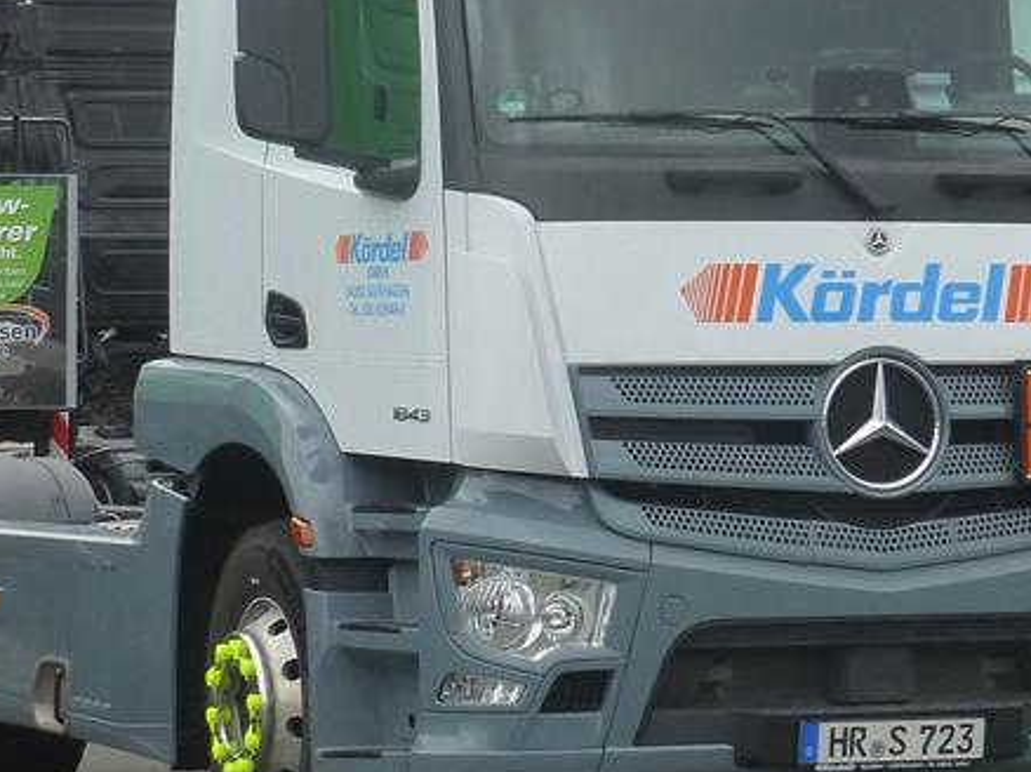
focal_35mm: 106
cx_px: 657
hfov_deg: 18.5
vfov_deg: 13.9
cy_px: 301
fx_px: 3155
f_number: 4.7
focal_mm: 10.3
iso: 160
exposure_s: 1/125
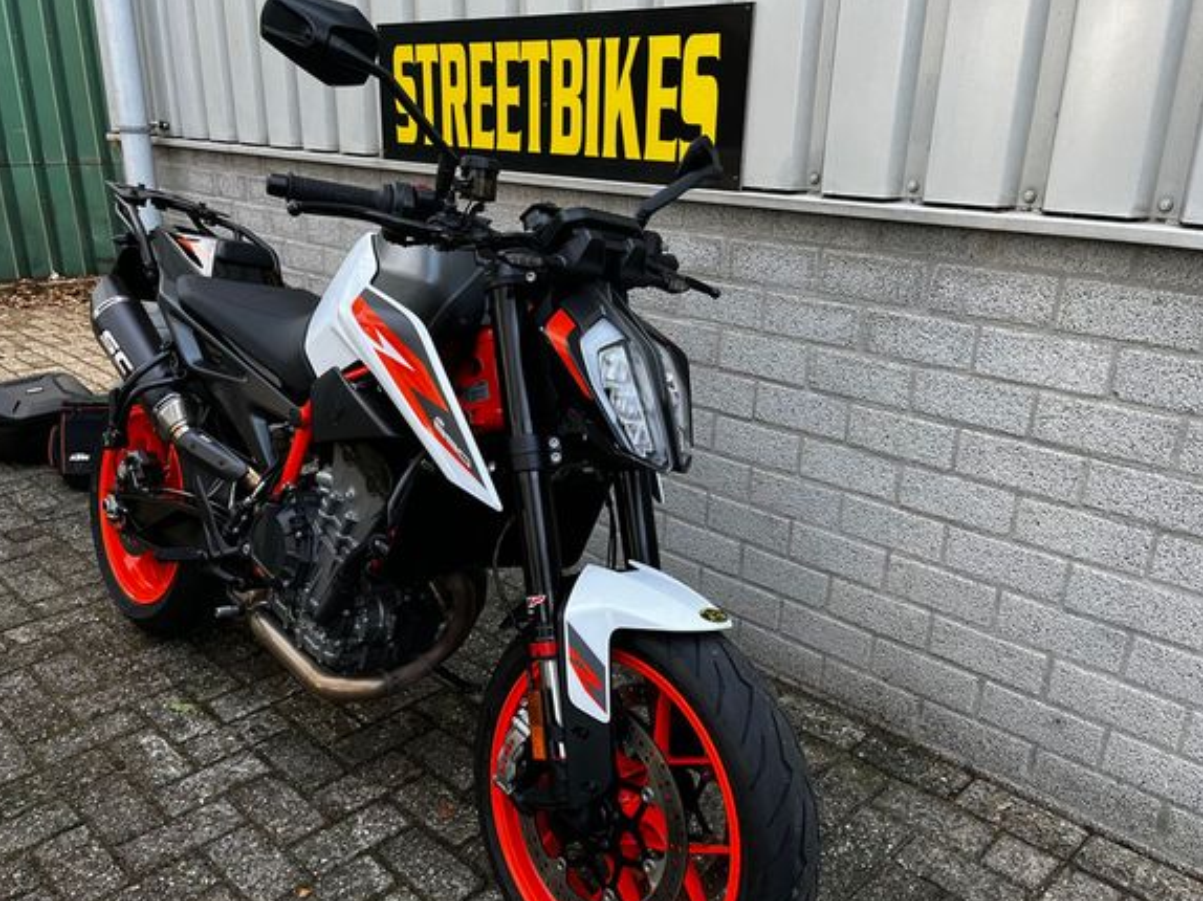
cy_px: 492
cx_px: 555
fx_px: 1007
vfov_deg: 48.1
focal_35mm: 29
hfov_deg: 61.6
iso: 64
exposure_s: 1/122
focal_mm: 5.1
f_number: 1.6
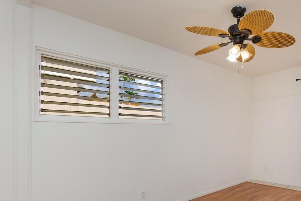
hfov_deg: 71.3
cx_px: 223
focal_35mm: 23
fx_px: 192
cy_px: 141
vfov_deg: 53.5
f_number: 8
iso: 160
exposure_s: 1/60
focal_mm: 10
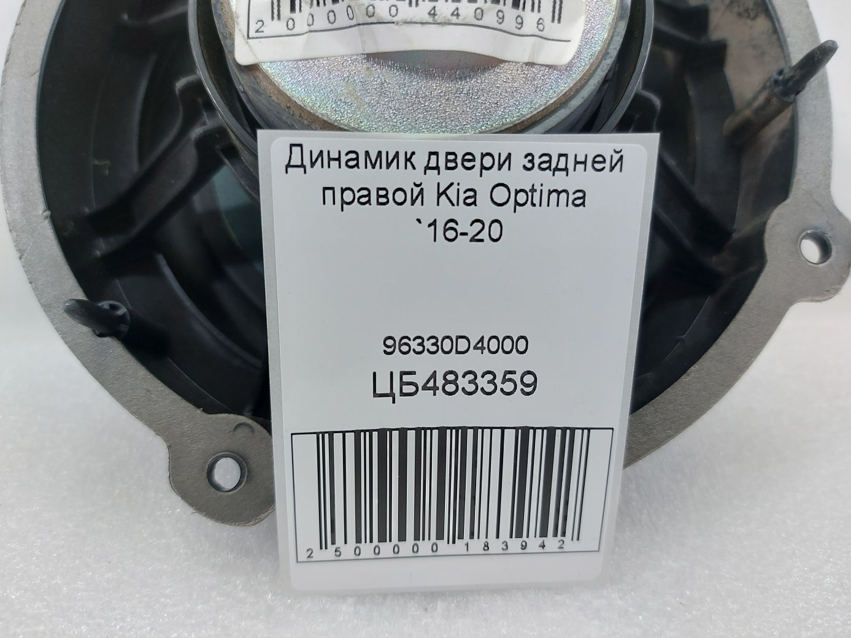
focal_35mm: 24
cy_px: 319
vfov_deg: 56.8
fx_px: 590
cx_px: 426
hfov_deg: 71.6
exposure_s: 1/50
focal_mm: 5.23
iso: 64
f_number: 1.8
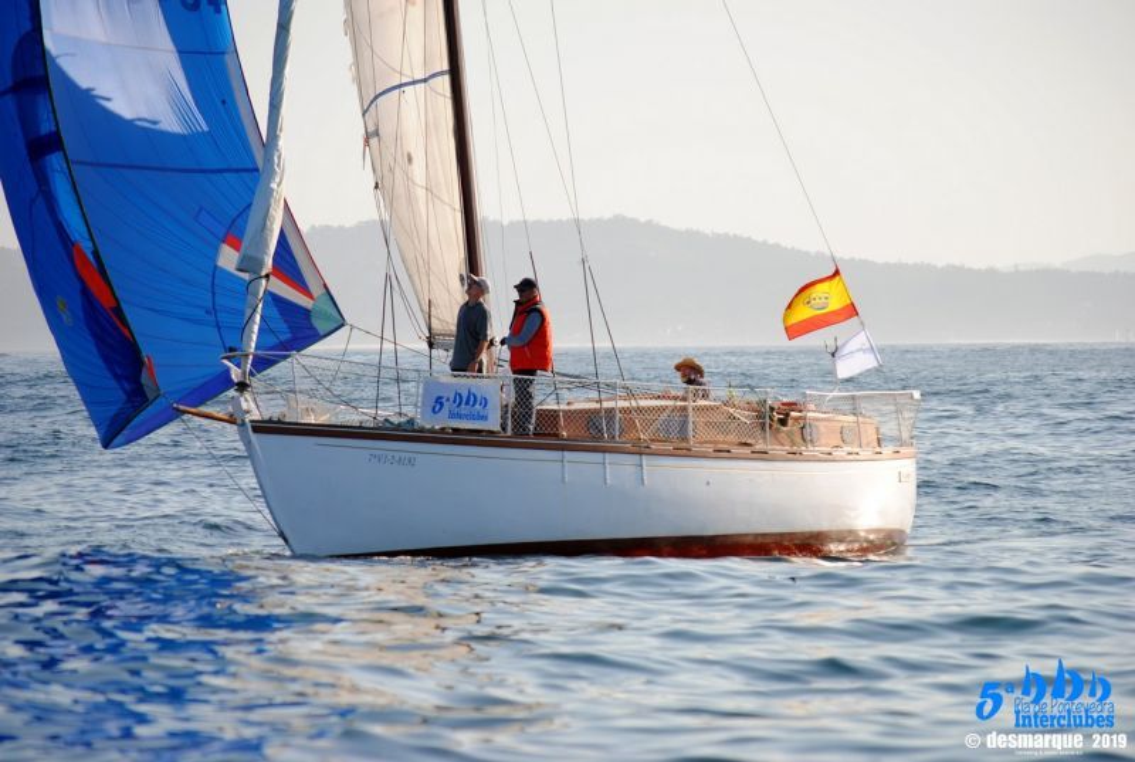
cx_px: 568
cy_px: 381
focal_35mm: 174
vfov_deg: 7.9
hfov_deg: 11.8
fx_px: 5497
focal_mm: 116
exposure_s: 1/500
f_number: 5.6
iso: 110
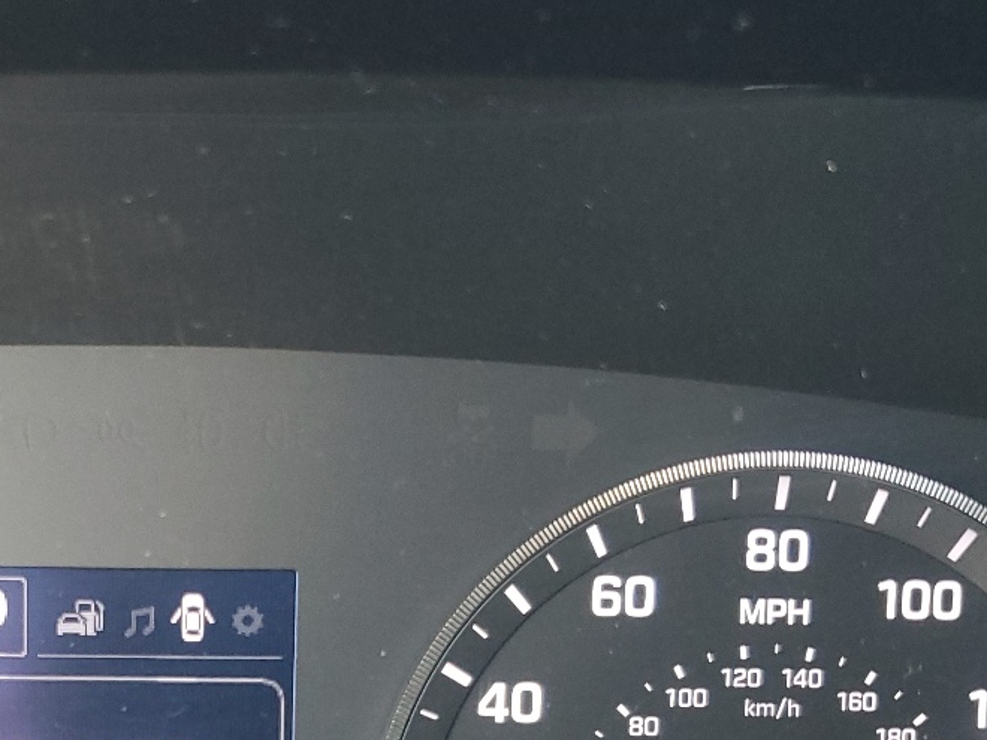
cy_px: 837
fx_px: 1796
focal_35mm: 63
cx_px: 166
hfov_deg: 29.8
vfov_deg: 21.9
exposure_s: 1/60.2
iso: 132
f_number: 1.5
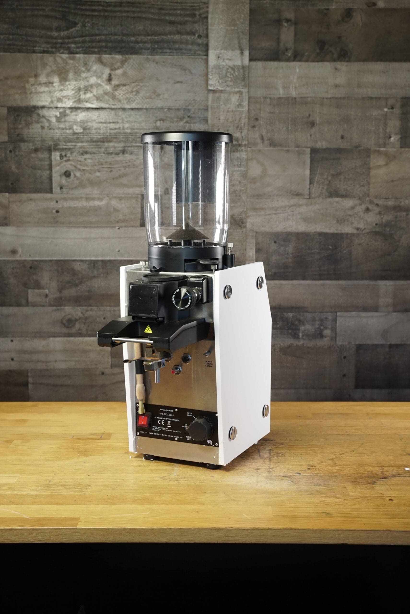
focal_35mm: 50
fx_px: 853
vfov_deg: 39.6
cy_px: 307
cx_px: 205
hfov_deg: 27.0
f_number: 6.3
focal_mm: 50
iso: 1600
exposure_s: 1/125
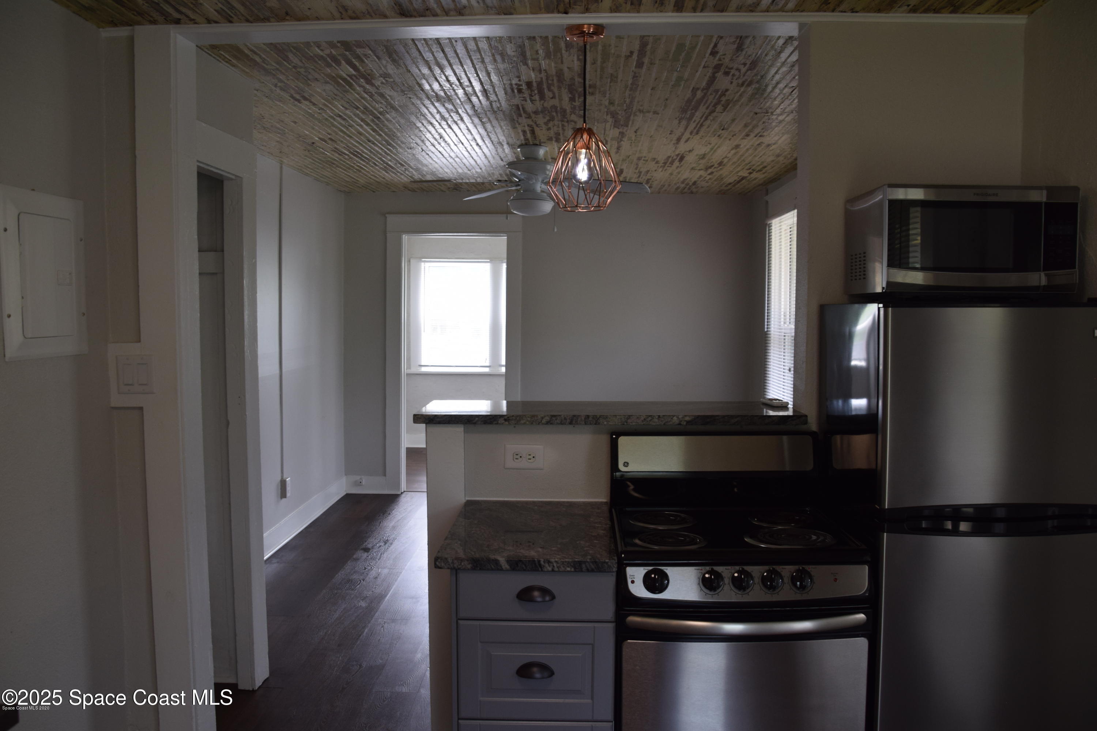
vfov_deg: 43.6
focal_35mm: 30
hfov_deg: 61.9
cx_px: 548
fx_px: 914
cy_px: 366
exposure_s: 1/125
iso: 400
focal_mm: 20
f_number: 5.6
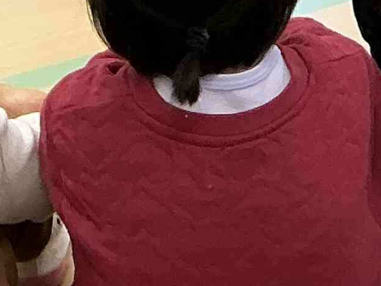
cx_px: 894
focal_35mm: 189
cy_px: -526
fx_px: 2080
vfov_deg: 7.1
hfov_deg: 9.4
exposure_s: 1/60
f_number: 1.8
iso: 40
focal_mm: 3
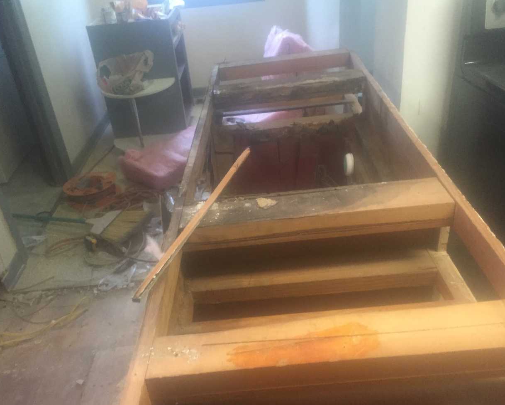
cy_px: 207
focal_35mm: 31
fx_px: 463
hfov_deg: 57.2
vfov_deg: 47.1
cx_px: 253
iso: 250
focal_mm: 4.15
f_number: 2.2
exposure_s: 1/30
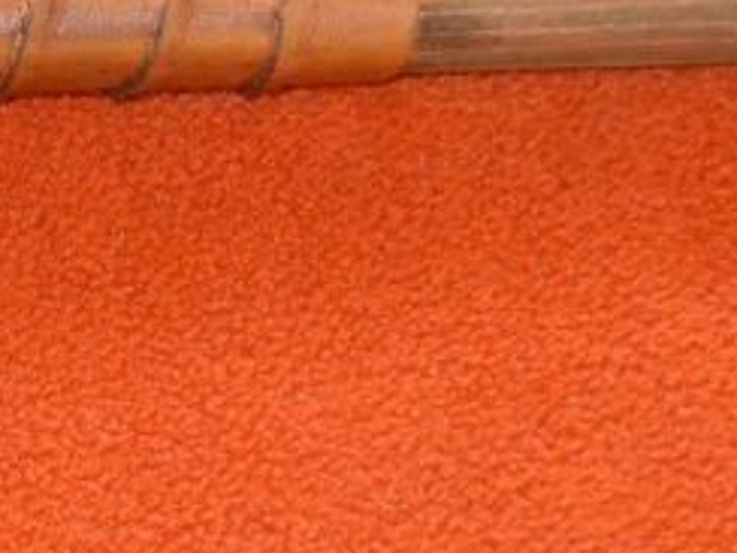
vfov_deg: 7.1
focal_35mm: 210
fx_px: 4480
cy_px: 162
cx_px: -477
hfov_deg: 9.1
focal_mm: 29
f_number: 4.5
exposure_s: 1/60
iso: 3200
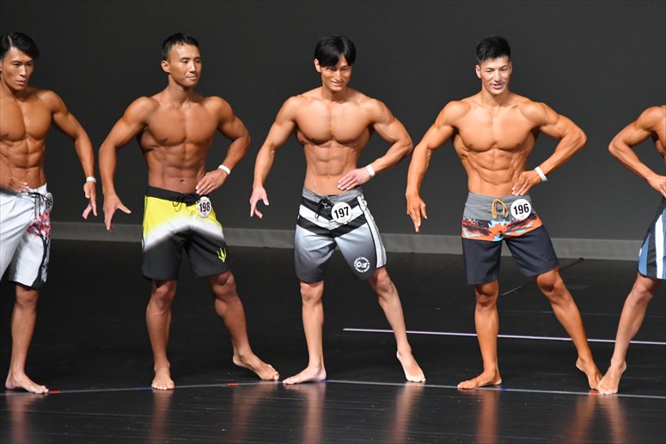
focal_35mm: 315
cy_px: 222
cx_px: 333
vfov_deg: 4.4
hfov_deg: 6.5
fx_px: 5825
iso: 5000
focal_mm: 210
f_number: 5.6
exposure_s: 1/400
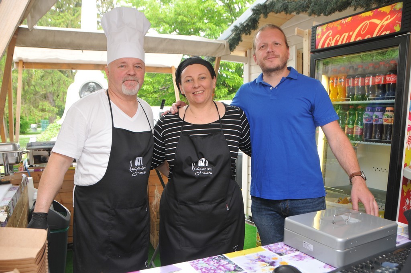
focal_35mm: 27
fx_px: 308
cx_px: 206
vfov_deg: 47.8
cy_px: 136
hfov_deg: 67.4
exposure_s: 1/60
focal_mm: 18
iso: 200
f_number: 5.6
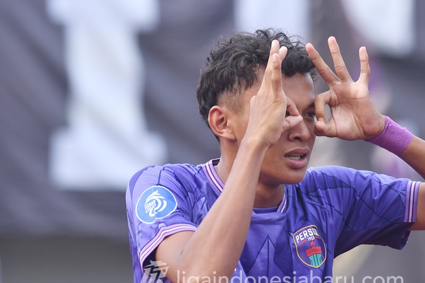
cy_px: 175
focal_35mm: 458
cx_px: 270
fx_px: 5408
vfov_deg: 3.0
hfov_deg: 4.5
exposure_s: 1/500
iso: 250
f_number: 3.5
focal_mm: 200
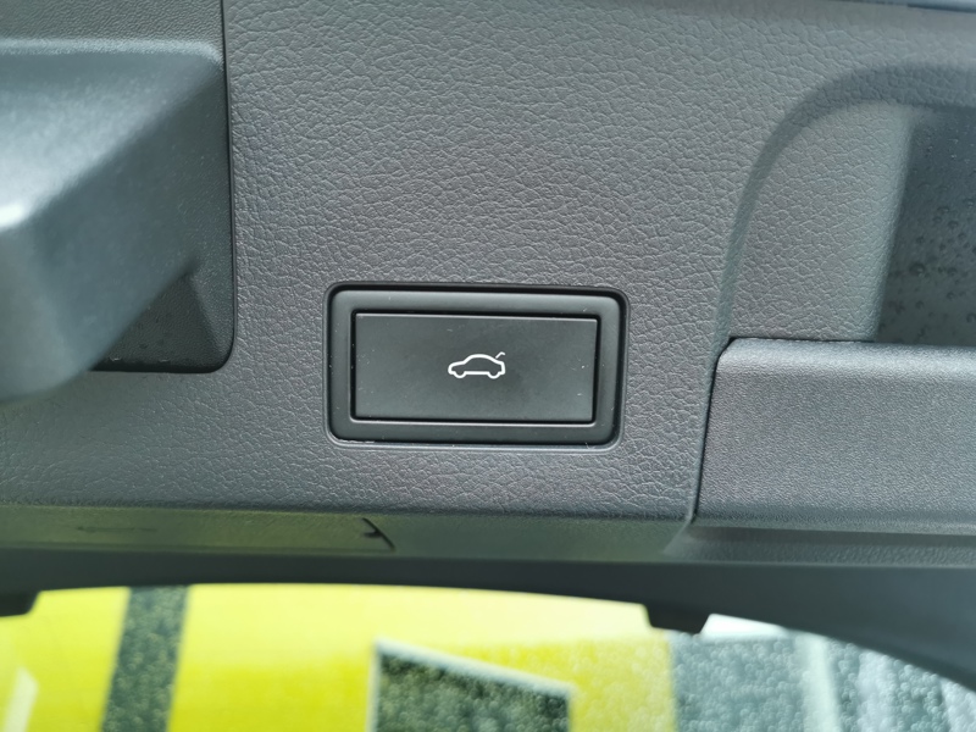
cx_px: 488
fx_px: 761
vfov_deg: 51.4
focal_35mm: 27
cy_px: 366
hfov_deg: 65.3
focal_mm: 5.58
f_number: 1.8
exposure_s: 1/50
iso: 160
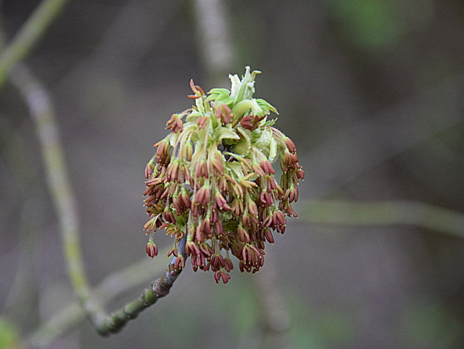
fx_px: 2300
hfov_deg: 11.5
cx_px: 228
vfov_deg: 8.7
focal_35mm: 172
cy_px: 175
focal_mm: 105
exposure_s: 1/125
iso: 1600
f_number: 5.6
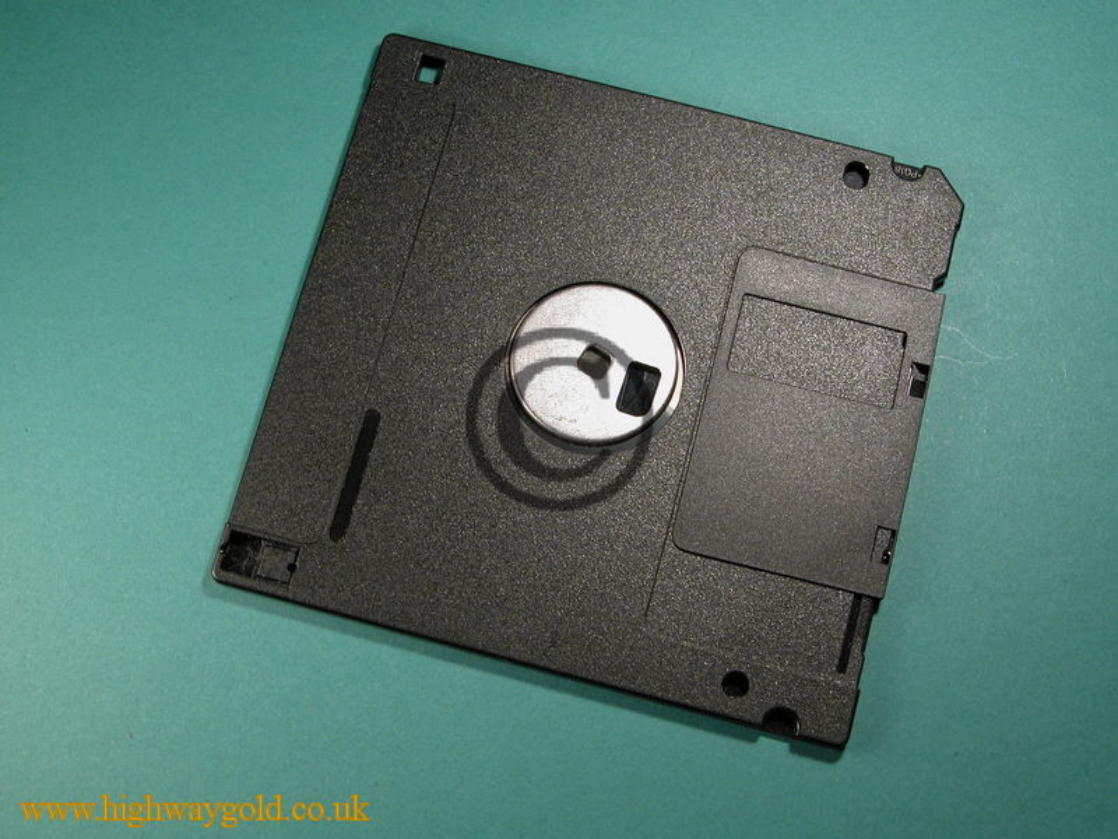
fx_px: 1744
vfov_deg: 27.0
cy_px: 420
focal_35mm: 54
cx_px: 559
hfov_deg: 35.5
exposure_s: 1/42.8
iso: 100
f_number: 4.9
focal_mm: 13.7
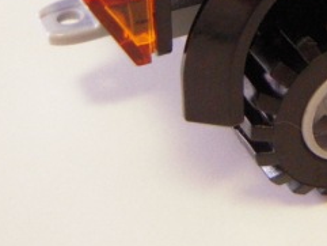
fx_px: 1125
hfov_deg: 15.8
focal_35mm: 119
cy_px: -151
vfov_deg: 11.8
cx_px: 419
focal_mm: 5
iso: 400
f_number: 2.7
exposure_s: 1/20
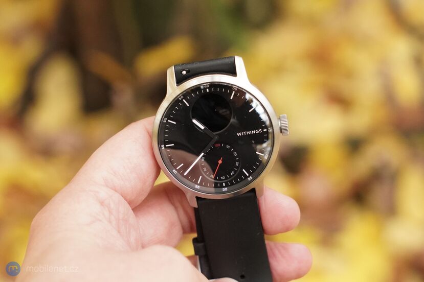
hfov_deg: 29.7
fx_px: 801
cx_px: 212
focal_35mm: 68
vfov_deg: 20.0
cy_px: 141
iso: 6400
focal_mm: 68
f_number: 6.3
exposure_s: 1/320
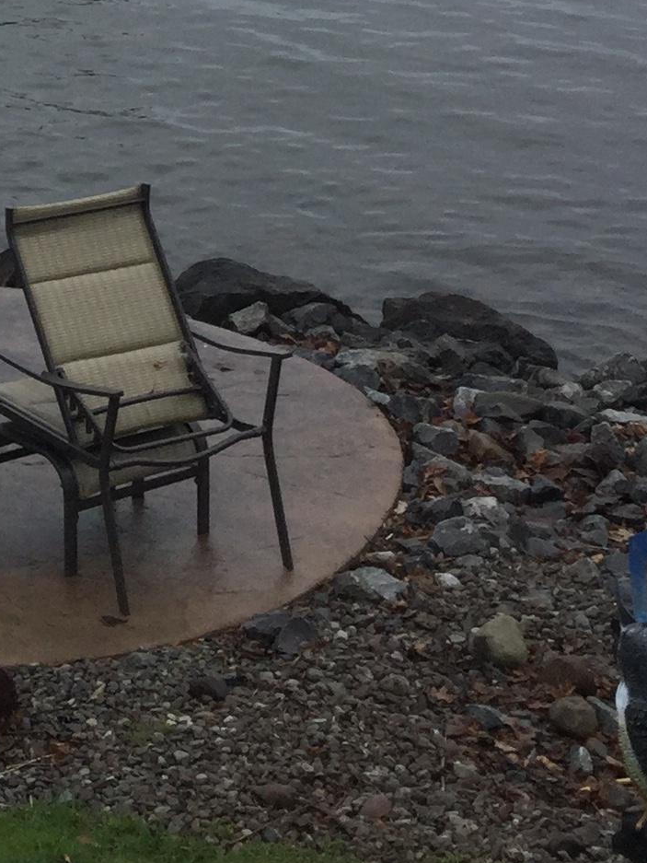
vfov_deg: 16.8
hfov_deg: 13.2
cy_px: -365
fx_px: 2691
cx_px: -193
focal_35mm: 108
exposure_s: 1/536
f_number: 2.4
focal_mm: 3.3
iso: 25
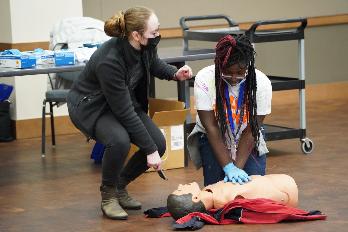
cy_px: 116
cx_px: 174
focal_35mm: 165
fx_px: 1595
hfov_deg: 12.5
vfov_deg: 8.3
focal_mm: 165
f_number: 4
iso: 10000
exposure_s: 1/200
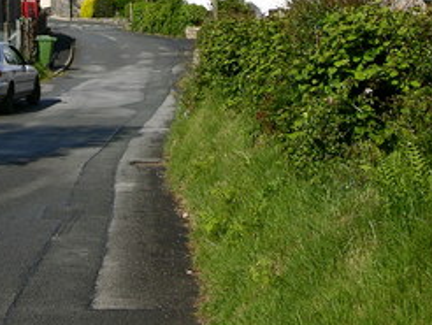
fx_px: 1137
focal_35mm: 91
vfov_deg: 15.9
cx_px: 60
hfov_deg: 21.1
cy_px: -21
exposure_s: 1/165
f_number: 8
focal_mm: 8.9
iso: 50
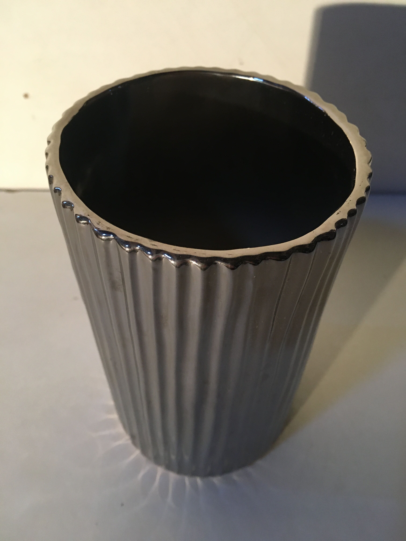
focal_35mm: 29
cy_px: 270
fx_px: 454
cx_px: 203
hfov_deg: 48.2
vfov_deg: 61.7
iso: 250
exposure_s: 1/33
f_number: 2.2
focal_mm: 4.15
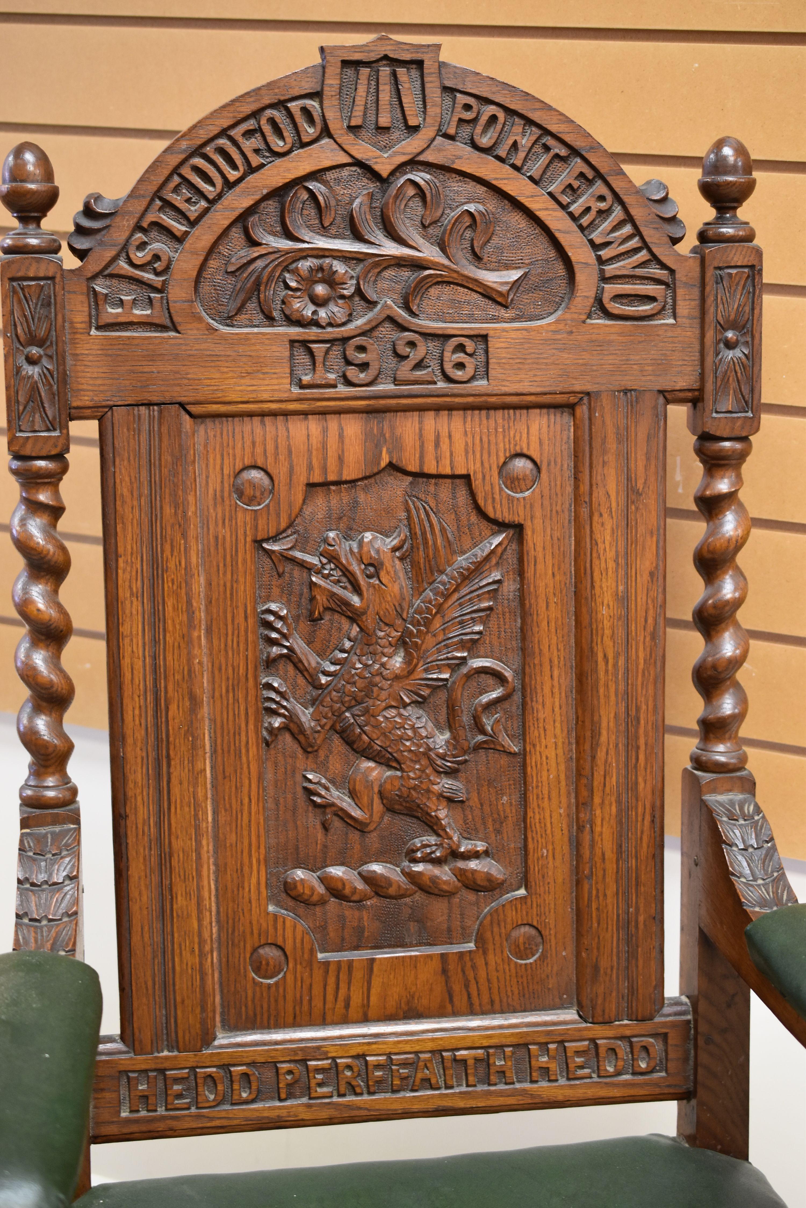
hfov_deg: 22.6
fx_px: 2014
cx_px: 403
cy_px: 604
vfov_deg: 33.4
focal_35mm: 60
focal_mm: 40
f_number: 2.8
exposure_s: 1/60
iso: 900
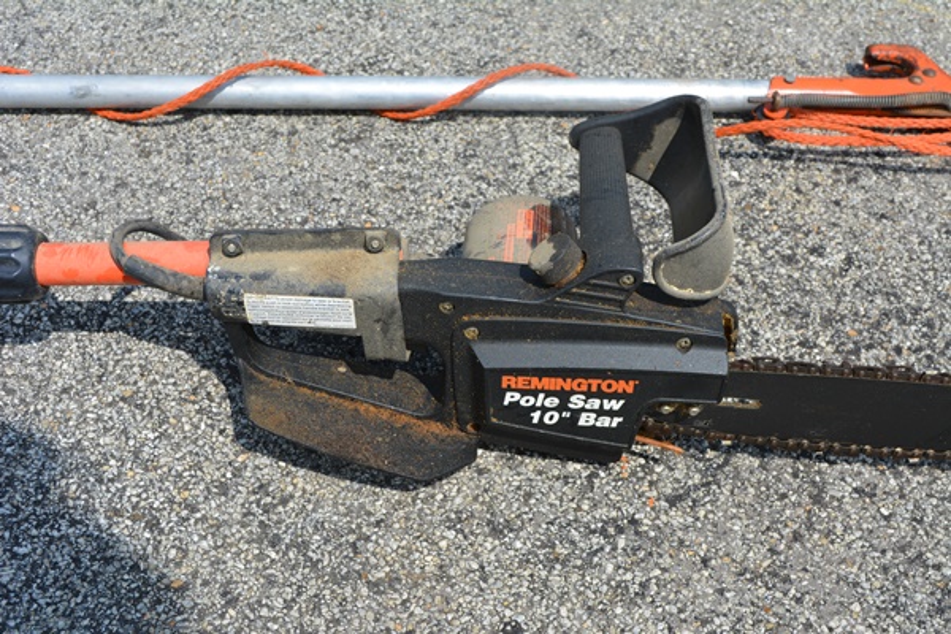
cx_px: 476
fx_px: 1189
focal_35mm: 45
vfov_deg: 29.9
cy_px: 317
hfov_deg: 43.6
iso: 140
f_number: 8
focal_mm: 30
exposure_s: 1/250
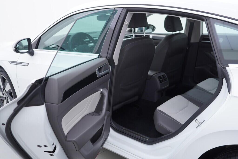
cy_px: 80
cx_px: 119
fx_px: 238
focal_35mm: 36
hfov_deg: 53.1
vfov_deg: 36.9
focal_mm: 24
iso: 125
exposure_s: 1/50
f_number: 3.2
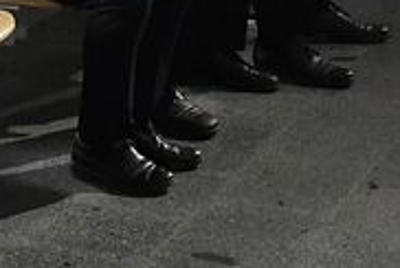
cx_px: 174
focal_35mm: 158
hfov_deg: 13.0
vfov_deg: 8.4
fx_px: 1758
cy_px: -200
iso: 2500
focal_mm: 16
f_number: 5.6
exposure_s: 1/200
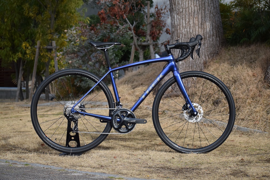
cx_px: 135
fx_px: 788
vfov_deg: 13.0
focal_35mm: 105
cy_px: 90
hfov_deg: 19.5
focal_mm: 70
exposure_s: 1/4000
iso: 1100
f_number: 4.5
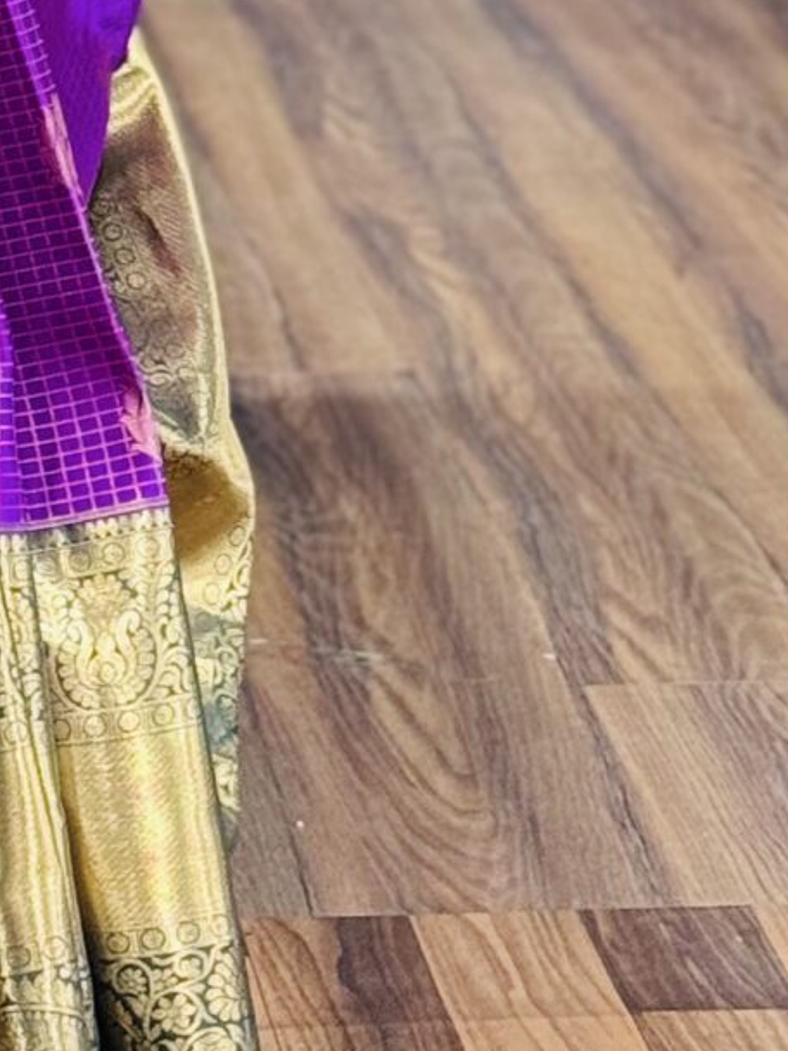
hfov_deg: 7.1
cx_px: -693
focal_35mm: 202
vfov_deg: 9.3
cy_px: -935
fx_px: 6131
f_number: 1.78
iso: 250
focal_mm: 6.76
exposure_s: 1/33
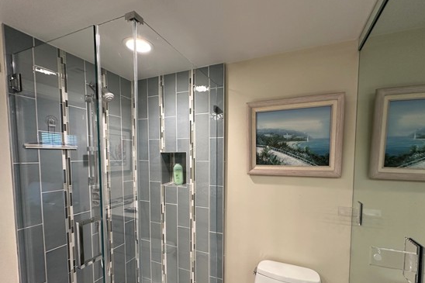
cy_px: 170
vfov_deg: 69.7
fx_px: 201
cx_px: 223
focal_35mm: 17
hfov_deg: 93.2
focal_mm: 2.22
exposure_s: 1/60
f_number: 2.2
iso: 160
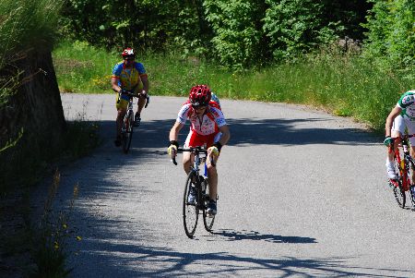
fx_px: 2856
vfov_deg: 5.6
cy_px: 139
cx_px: 208
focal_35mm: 248
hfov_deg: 8.3
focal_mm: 165
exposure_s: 1/125
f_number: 9
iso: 100
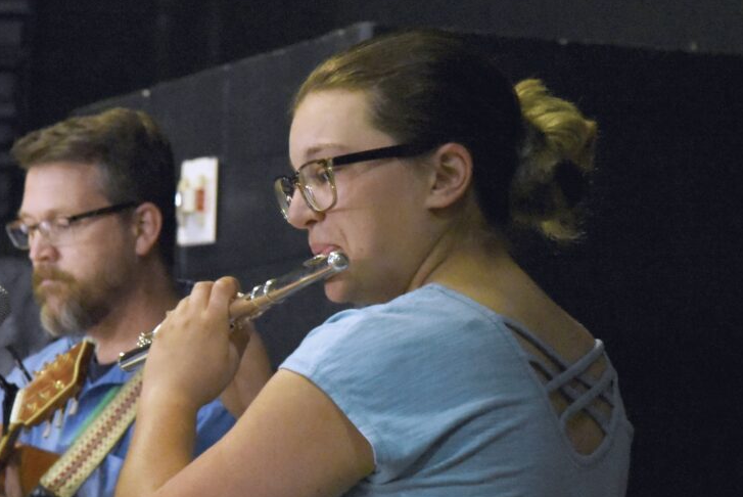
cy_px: 296
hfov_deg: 12.1
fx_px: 3491
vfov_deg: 8.1
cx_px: 250
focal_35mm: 169
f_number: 9
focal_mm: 120
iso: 10000
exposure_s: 1/80
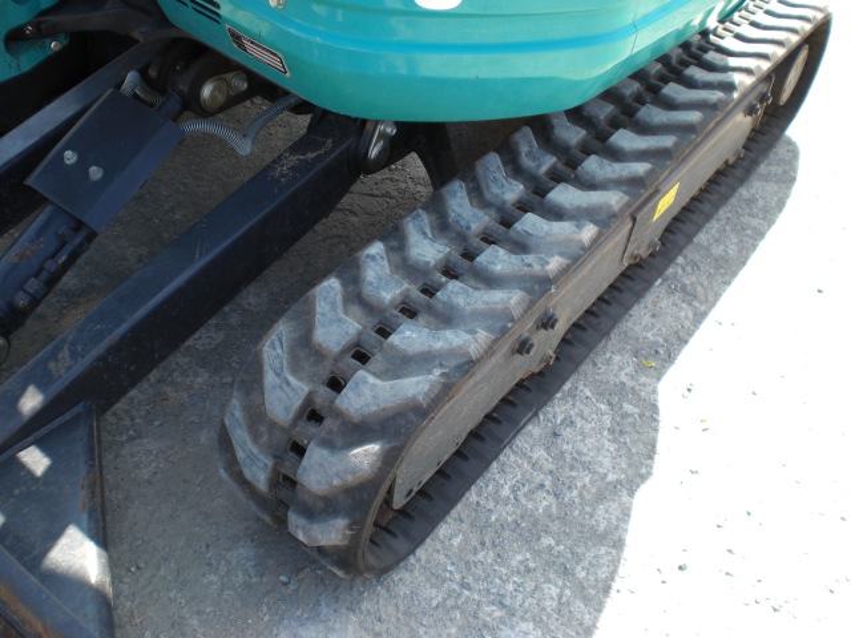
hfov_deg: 49.0
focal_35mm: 38
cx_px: 426
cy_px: 319
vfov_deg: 37.7
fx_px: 934
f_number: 3.1
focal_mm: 6.3
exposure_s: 1/125
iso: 64
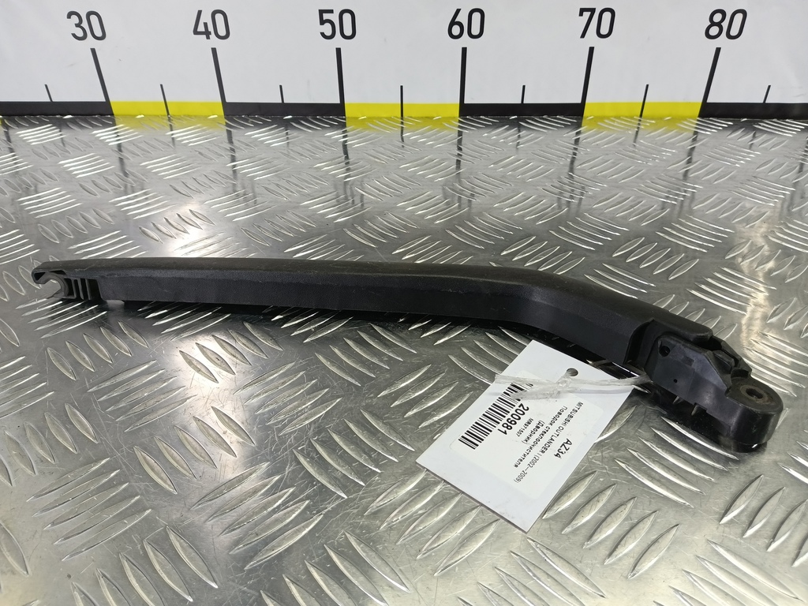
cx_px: 404
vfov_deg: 58.9
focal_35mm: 23
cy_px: 303
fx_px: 537
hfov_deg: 73.9
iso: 122
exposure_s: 1/50
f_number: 1.6
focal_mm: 4.11
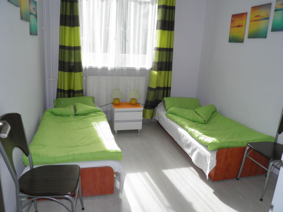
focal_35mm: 28
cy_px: 106
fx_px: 229
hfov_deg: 63.5
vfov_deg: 49.7
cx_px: 142
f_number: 5.7
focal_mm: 4.9
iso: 50
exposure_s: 1/80
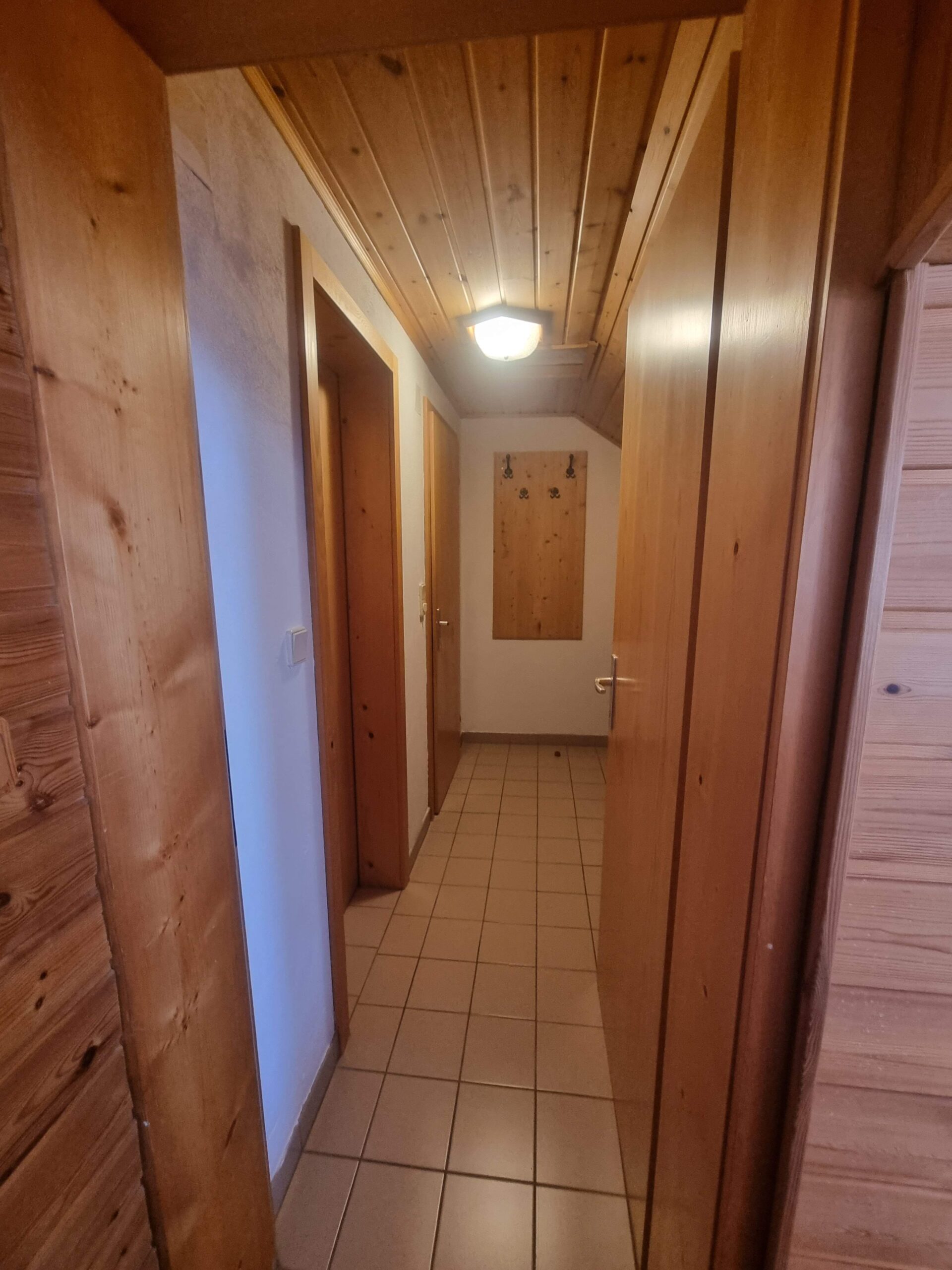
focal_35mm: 13
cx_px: 476
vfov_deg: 106.2
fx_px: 477
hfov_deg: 89.9
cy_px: 635
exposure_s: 1/33
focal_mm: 2.2
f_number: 2.2
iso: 400
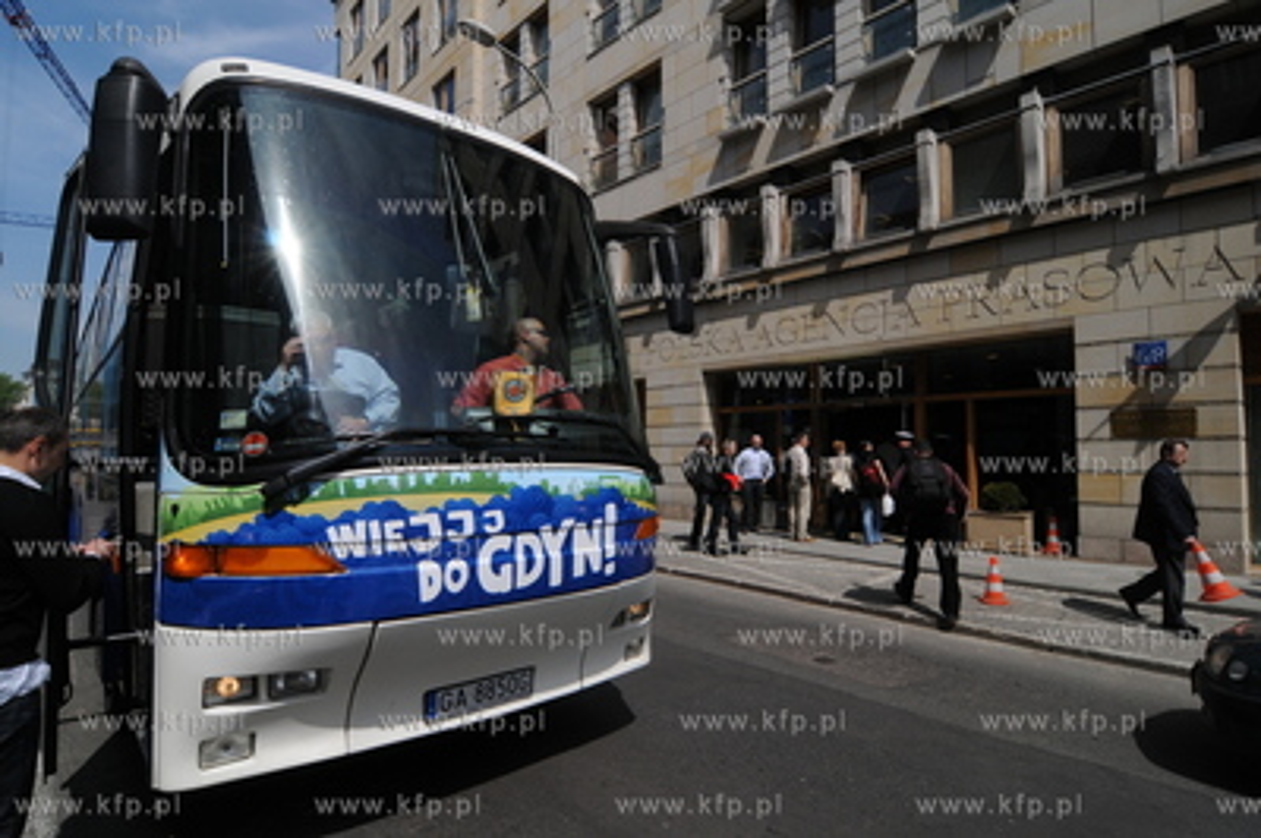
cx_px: 630
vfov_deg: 67.3
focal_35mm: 18
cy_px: 419
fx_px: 630
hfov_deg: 90.0
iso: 400
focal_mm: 12
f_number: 11
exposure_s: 1/500
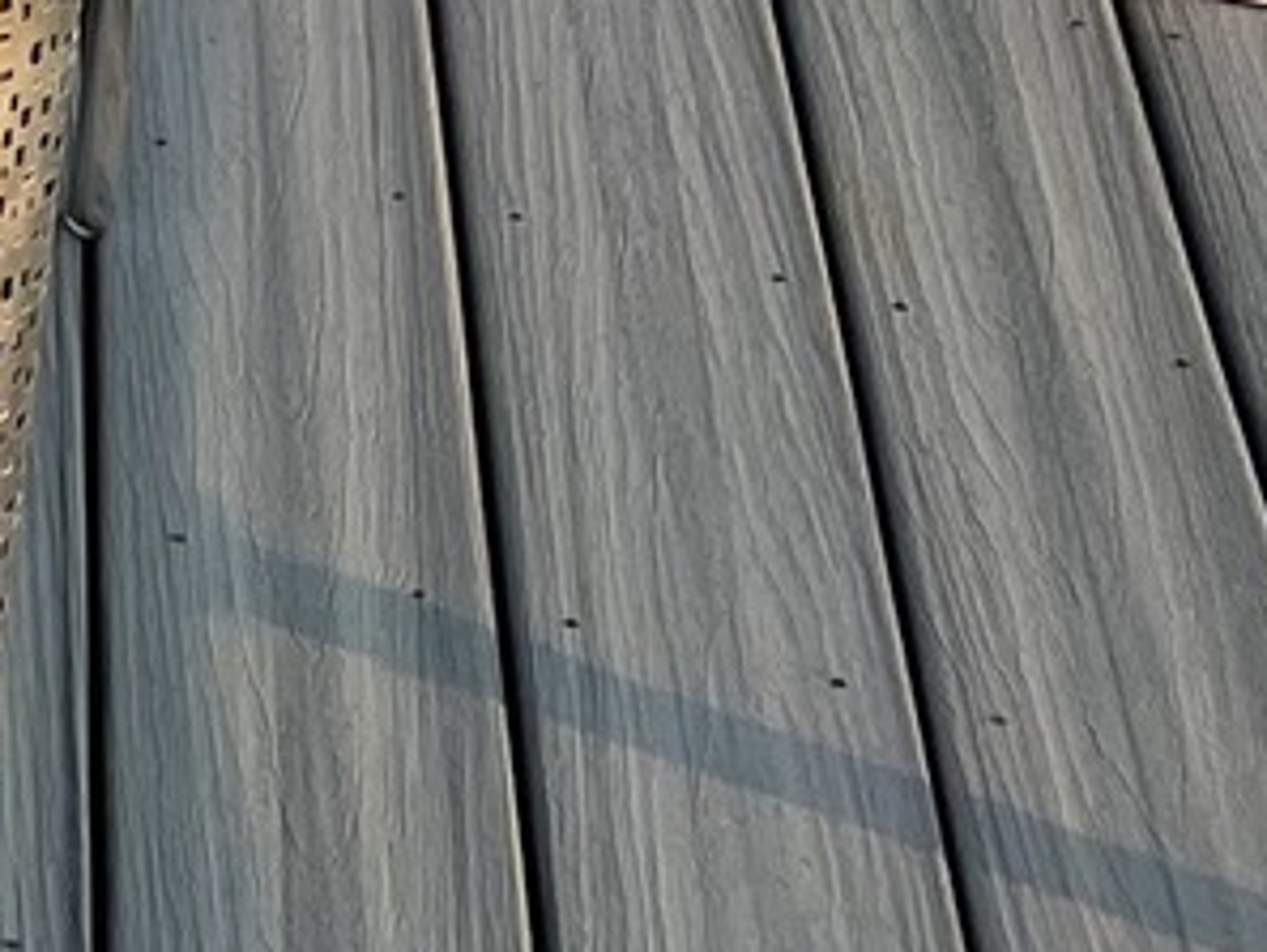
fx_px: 6408
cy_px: -2186
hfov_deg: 8.8
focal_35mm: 175
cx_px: -2828
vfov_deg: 7.3
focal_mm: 4.2
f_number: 1.6
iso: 32
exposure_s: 1/1350
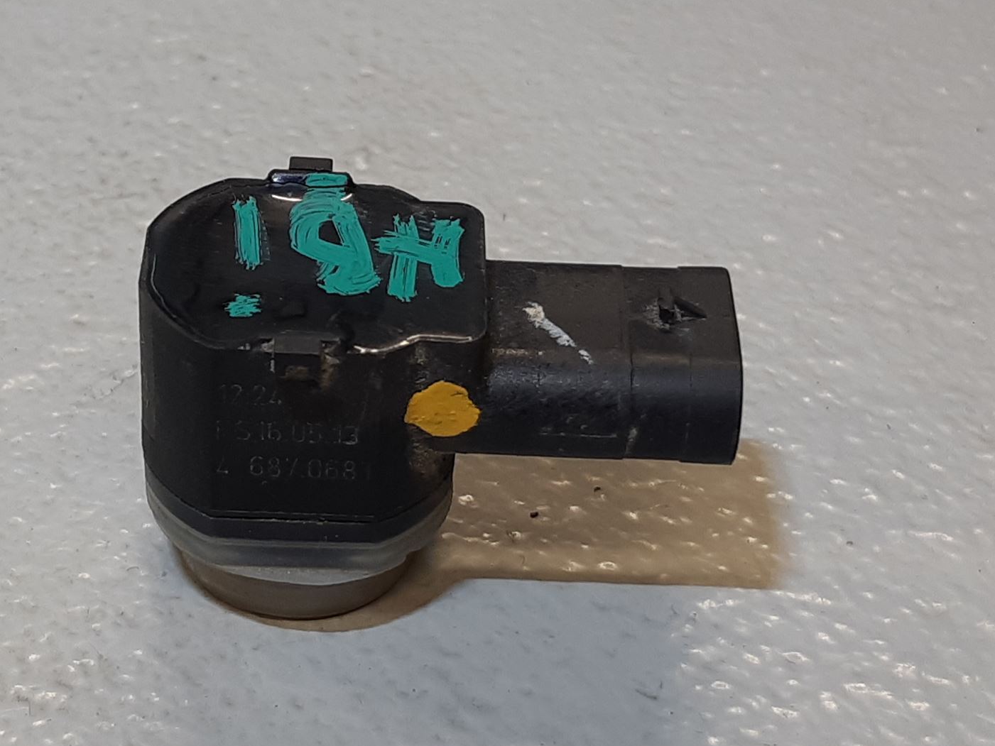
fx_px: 1092
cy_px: 415
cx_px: 409
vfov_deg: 37.7
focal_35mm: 38
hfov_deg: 48.7
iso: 50
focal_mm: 3.93
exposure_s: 1/60
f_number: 1.7
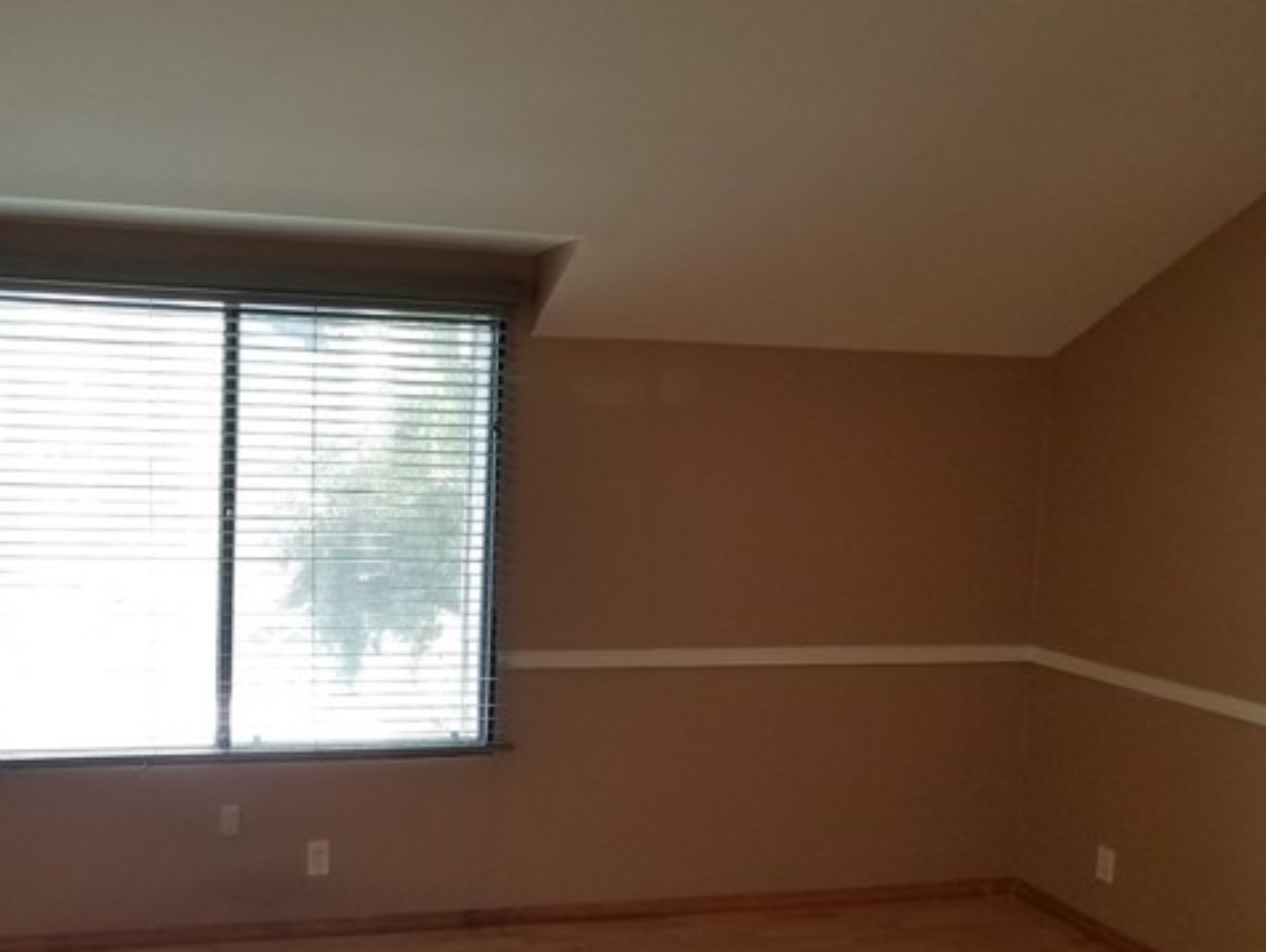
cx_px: 442
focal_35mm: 35
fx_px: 1281
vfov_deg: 40.5
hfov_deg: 51.8
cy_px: 576
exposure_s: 1/60
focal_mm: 4.2
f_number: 1.7
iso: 64
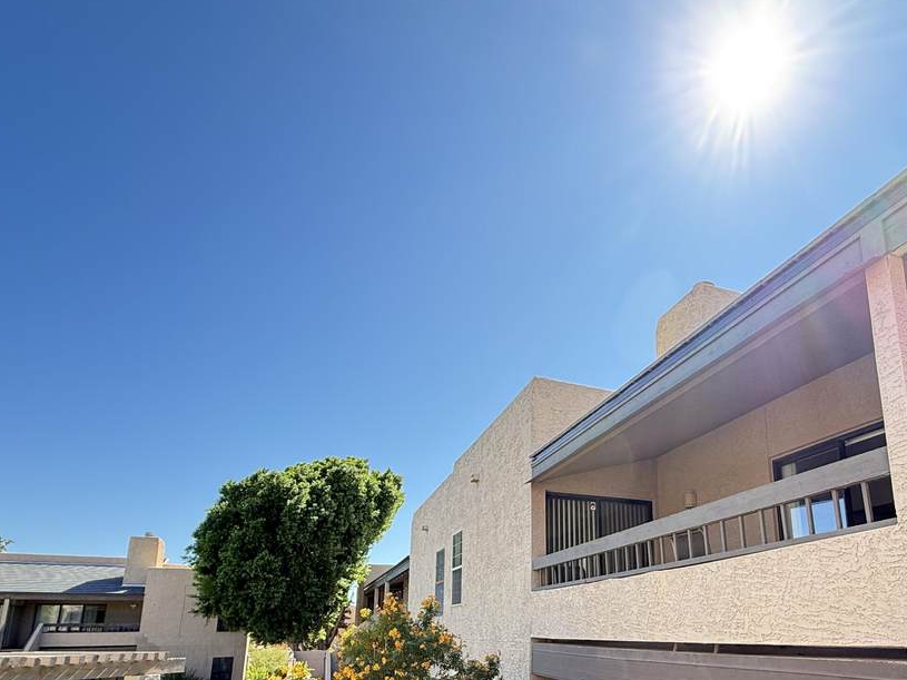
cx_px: 578
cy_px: 509
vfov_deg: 58.0
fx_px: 576
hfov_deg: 74.8
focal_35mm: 22
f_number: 2.2
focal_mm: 2.22
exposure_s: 1/455
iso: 64
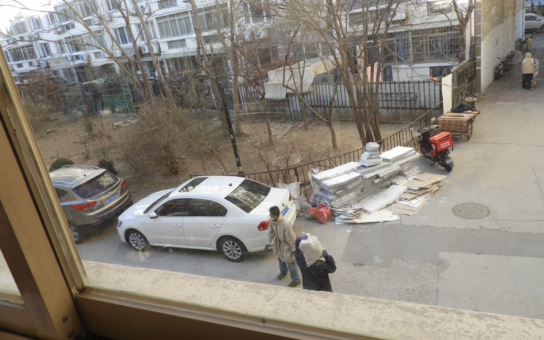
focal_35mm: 26
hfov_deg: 70.4
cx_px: 275
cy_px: 147
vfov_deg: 47.5
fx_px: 385
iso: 100
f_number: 3.3
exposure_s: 1/125
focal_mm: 4.3
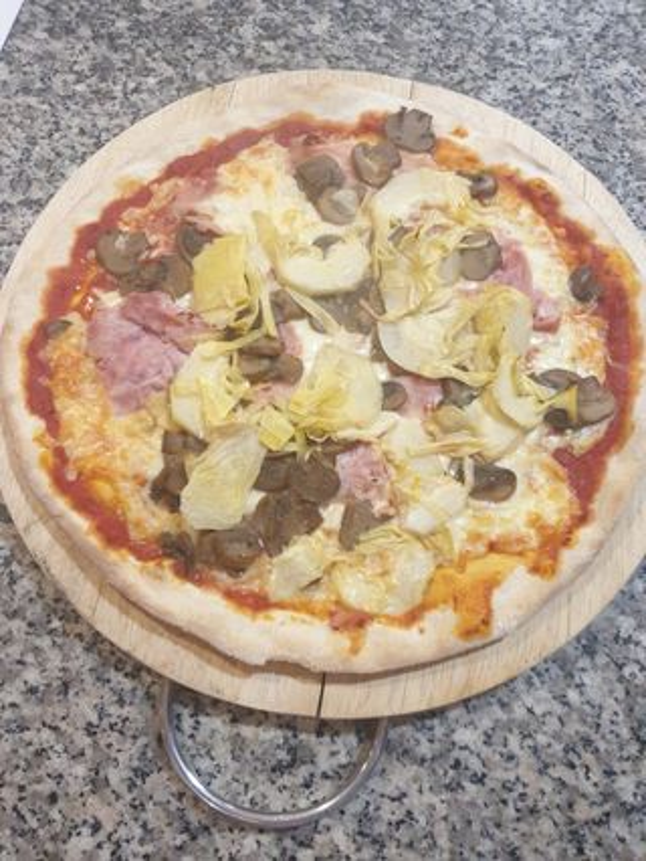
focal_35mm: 26
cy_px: 430
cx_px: 323
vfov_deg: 67.3
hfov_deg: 53.1
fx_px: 646
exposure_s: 1/50
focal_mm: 4.3
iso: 320
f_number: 1.5
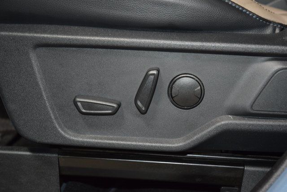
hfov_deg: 28.1
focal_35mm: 72
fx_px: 574
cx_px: 144
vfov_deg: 18.9
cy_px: 96
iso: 2200
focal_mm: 48
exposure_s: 1/40
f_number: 4.5
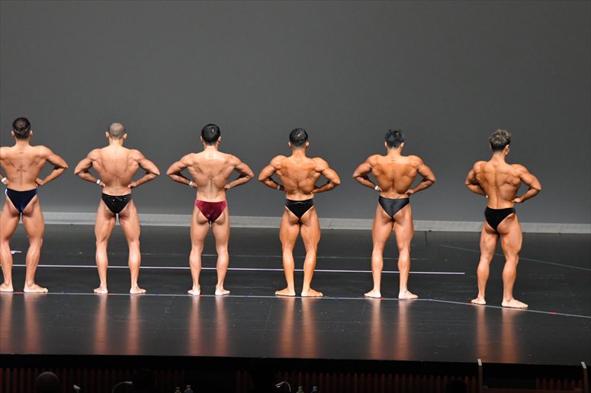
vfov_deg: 7.9
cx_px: 296
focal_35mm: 174
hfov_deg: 11.8
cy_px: 196
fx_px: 2855
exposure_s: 1/400
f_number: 5.6
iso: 5000
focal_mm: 116
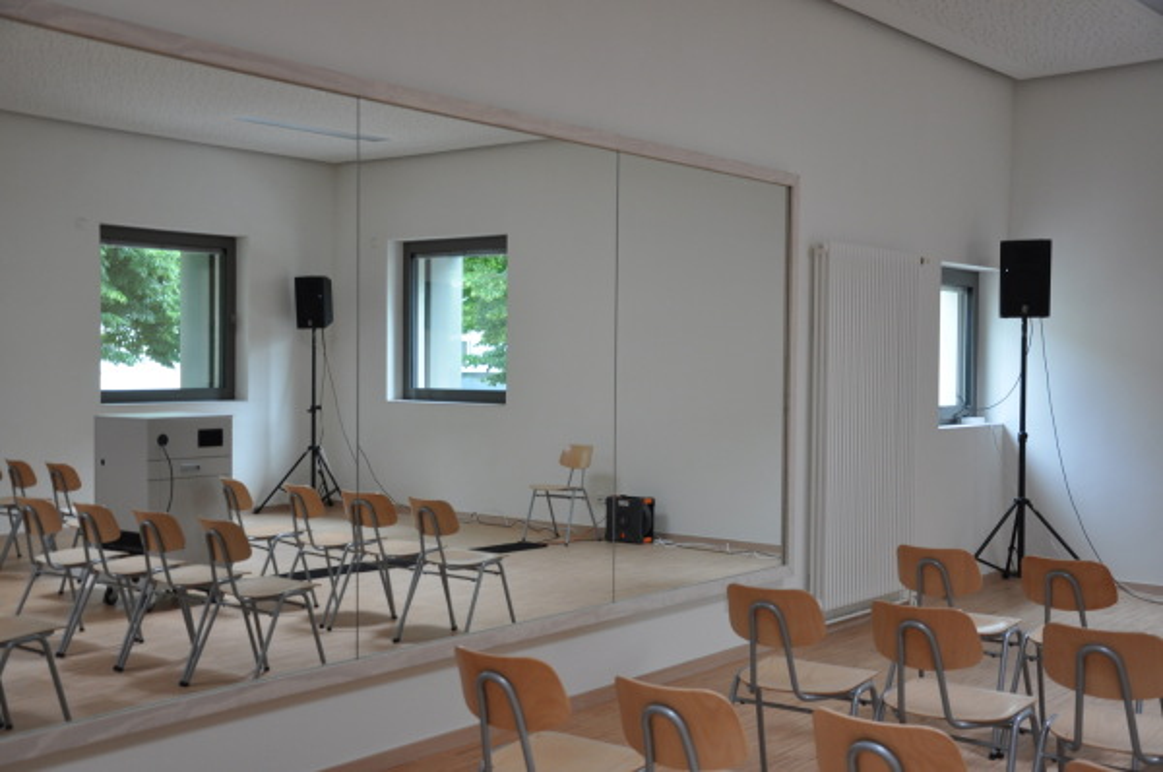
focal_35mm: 42
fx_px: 1355
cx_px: 582
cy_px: 386
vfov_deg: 31.8
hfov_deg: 46.5
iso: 400
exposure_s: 1/25
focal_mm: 28
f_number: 5
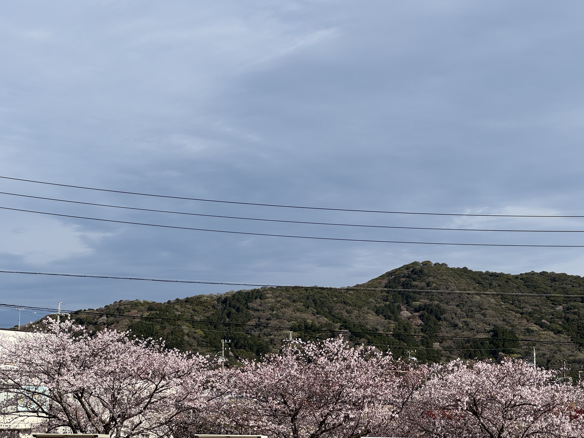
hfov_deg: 25.0
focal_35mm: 78
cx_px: 296
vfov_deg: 18.9
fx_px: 1316
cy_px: 220
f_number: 2.8
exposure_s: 1/1220
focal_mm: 9
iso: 25
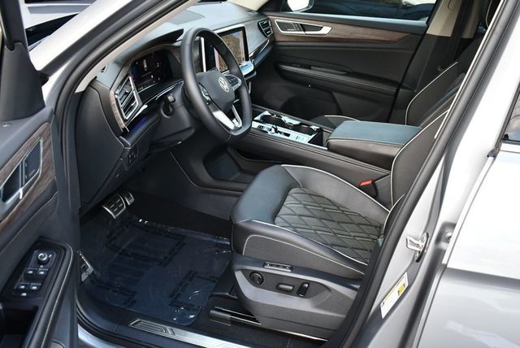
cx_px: 260
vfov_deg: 36.9
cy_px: 174
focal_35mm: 36
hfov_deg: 53.1
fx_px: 520
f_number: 3.5
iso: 560
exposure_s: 1/250
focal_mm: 18
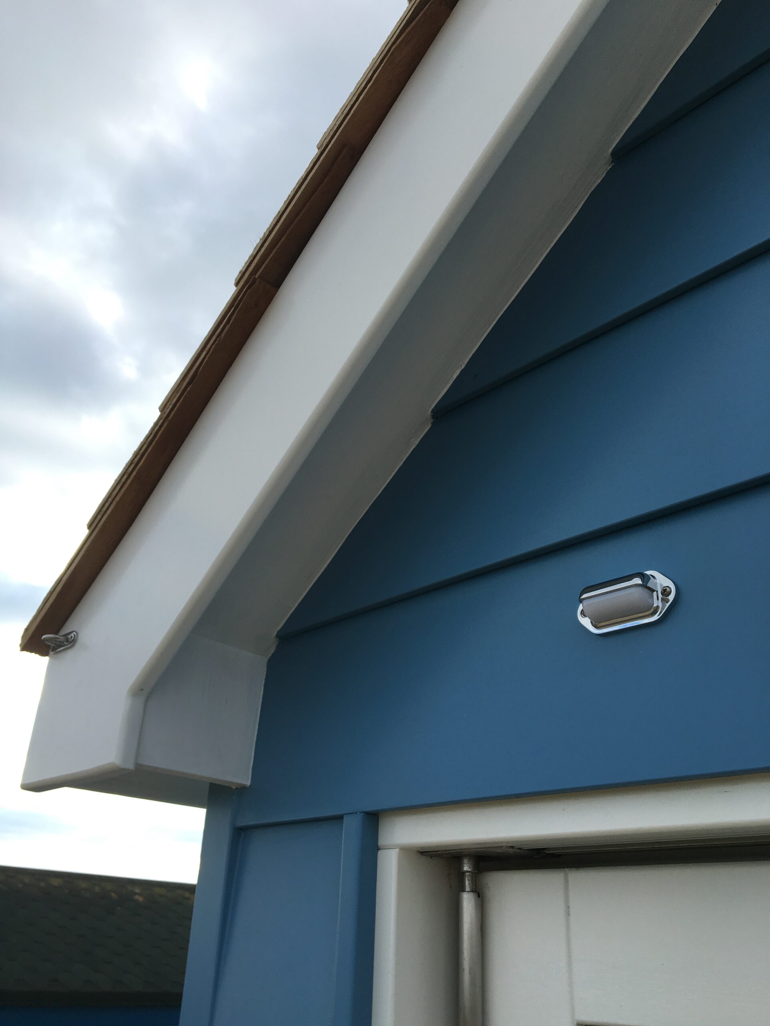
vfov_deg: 61.7
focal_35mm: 29
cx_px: 385
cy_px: 513
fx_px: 860
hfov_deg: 48.2
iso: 25
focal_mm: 4.15
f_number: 2.2
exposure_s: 1/538
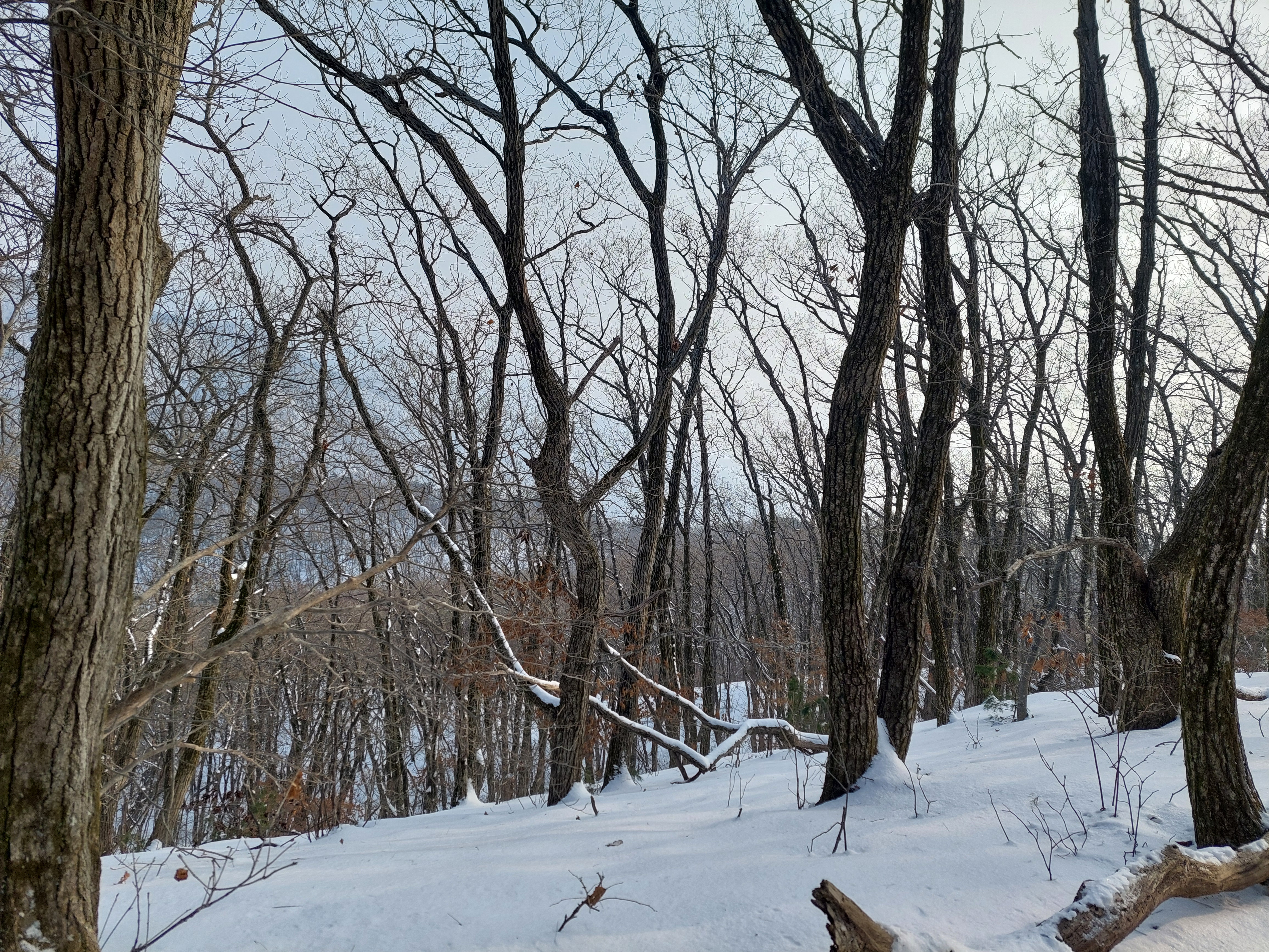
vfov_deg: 54.9
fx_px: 916
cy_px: 476
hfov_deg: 69.4
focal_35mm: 25
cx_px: 634
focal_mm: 5.23
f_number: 1.8
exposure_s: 1/1342
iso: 40
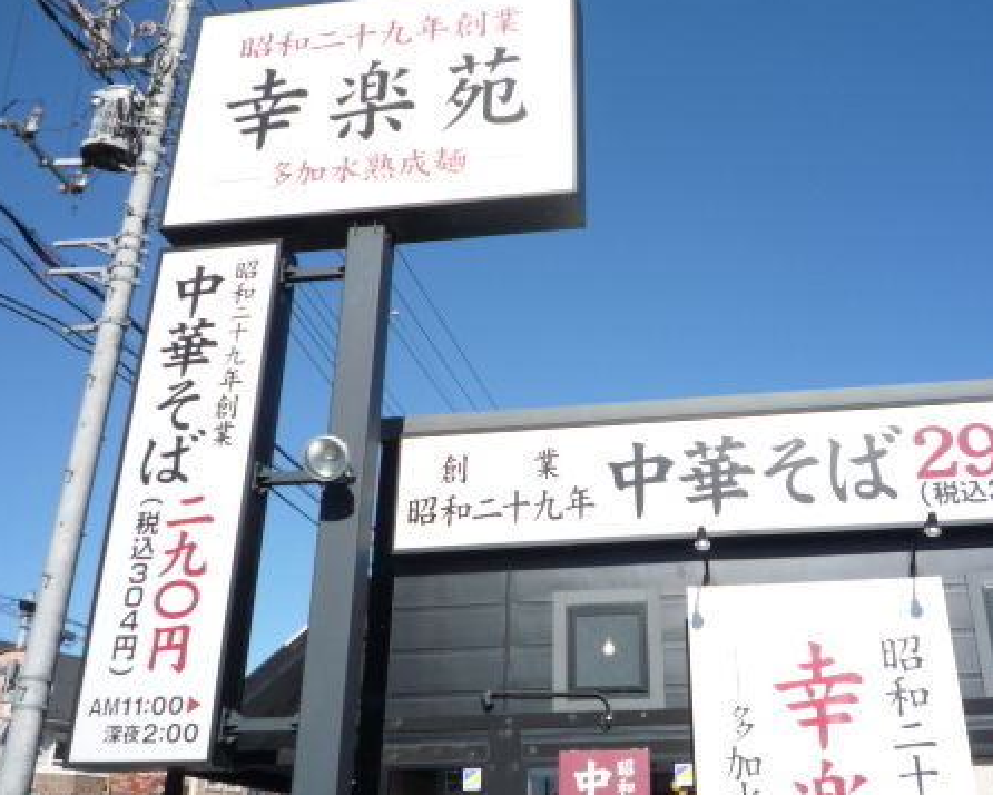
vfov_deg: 42.1
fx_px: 1029
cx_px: 594
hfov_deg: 51.2
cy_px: 343
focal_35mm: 35
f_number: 4
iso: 100
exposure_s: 1/640
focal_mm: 4.4
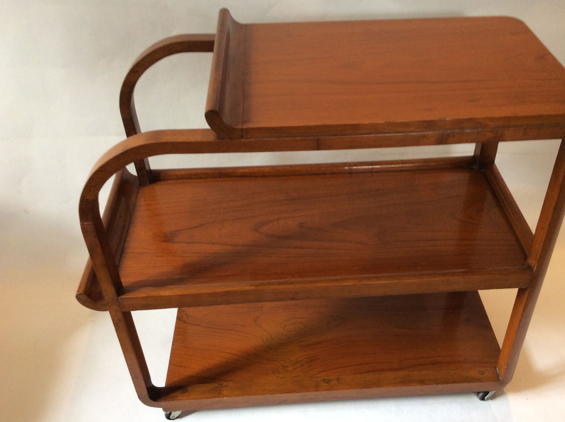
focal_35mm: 37
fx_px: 603
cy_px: 230
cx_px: 322
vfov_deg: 38.5
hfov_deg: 50.1
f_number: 2.4
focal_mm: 3.3
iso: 50
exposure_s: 1/25
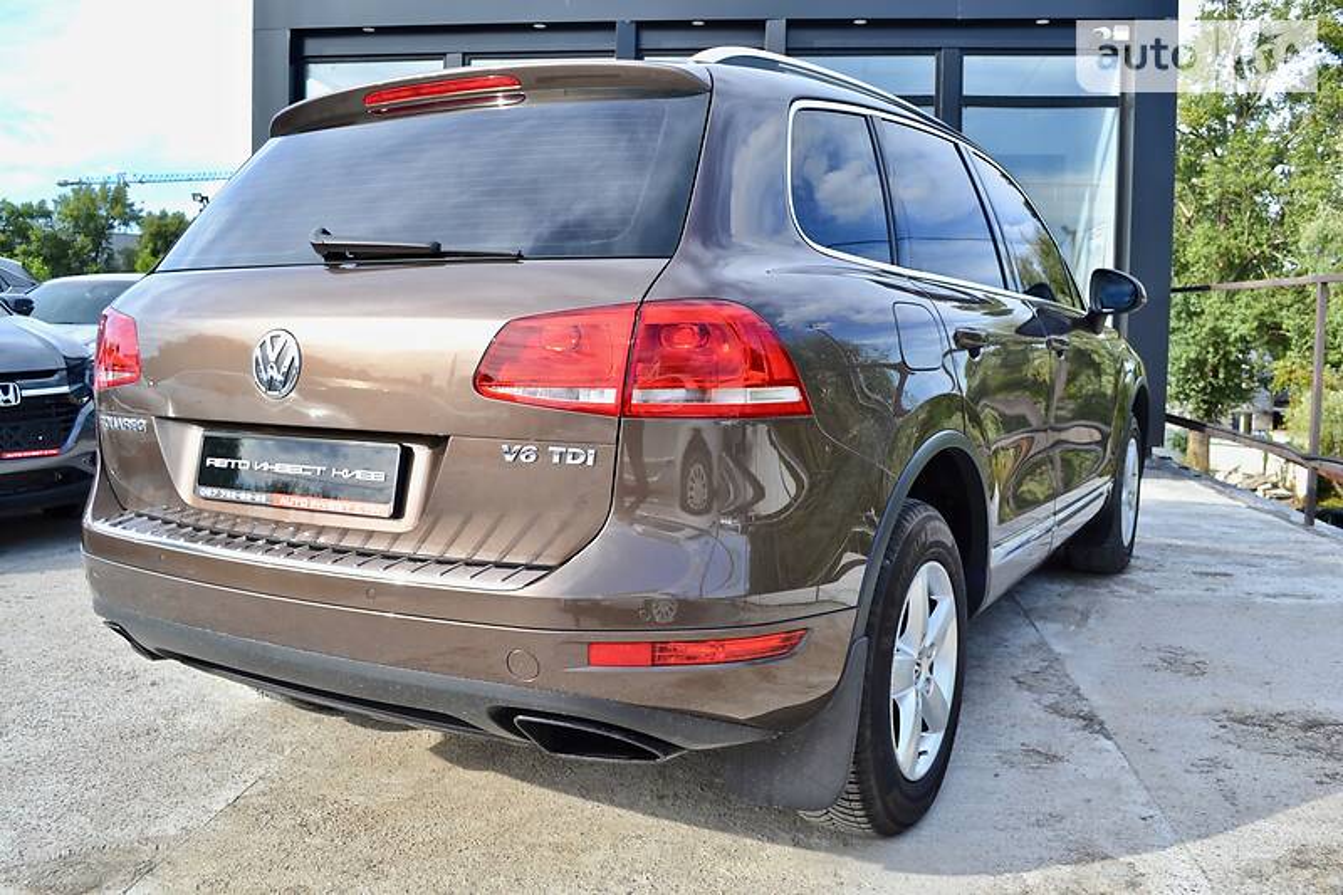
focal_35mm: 30
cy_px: 448
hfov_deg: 61.9
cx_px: 672
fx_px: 1119
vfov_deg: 43.6
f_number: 6.3
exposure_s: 1/125
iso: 100
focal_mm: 20
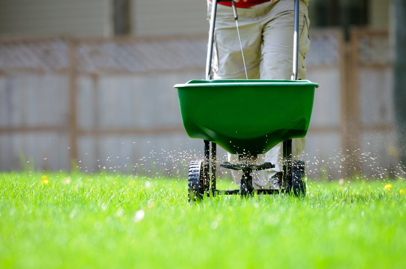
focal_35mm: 262
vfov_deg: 5.2
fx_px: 2956
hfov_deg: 7.9
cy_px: 134
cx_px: 203
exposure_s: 1/500
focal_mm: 175
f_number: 2.8
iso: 200
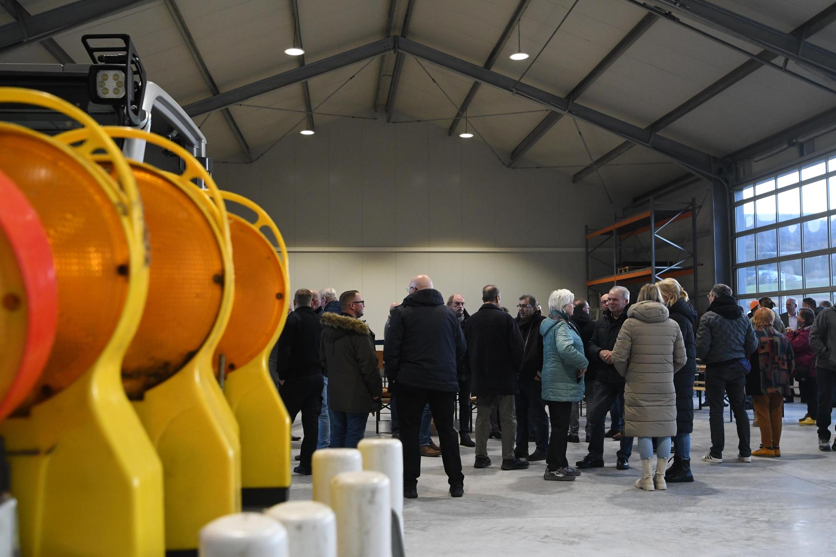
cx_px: 418
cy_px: 278
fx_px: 836
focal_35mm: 36
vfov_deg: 36.9
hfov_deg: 53.1
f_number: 5.6
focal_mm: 24
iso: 2500
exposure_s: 1/250
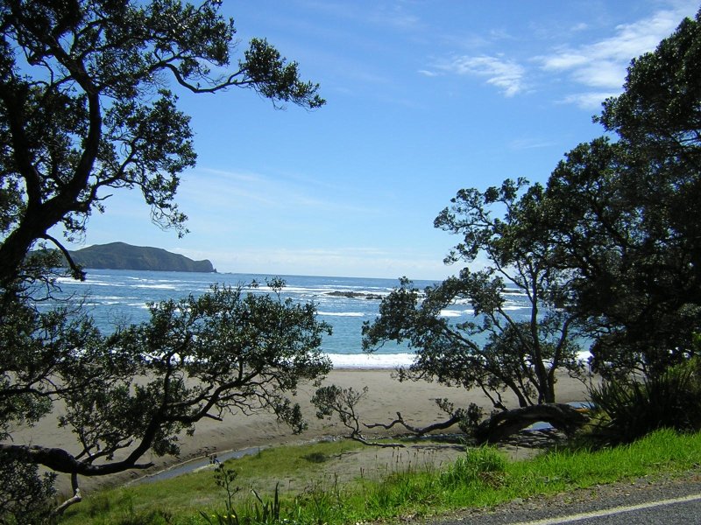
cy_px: 262
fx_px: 729
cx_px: 350
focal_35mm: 36
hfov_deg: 51.4
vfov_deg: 39.7
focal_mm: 4.7
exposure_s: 1/552
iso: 100
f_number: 5.2
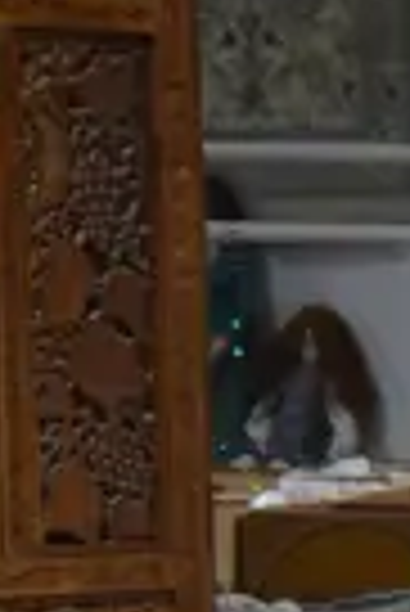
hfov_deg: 6.2
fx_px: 3731
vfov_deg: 8.3
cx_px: 608
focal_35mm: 219
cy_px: 1660
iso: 400
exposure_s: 1/60
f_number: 5
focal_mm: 14
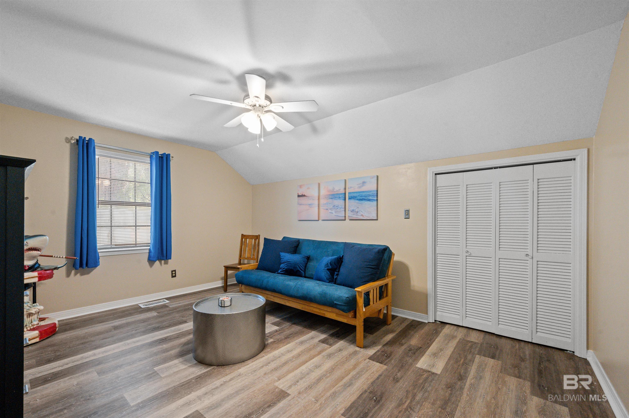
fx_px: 244
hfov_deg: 104.3
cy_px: 209
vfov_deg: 81.1
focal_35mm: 14
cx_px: 314
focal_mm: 14
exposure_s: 1/20
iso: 2500
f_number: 10
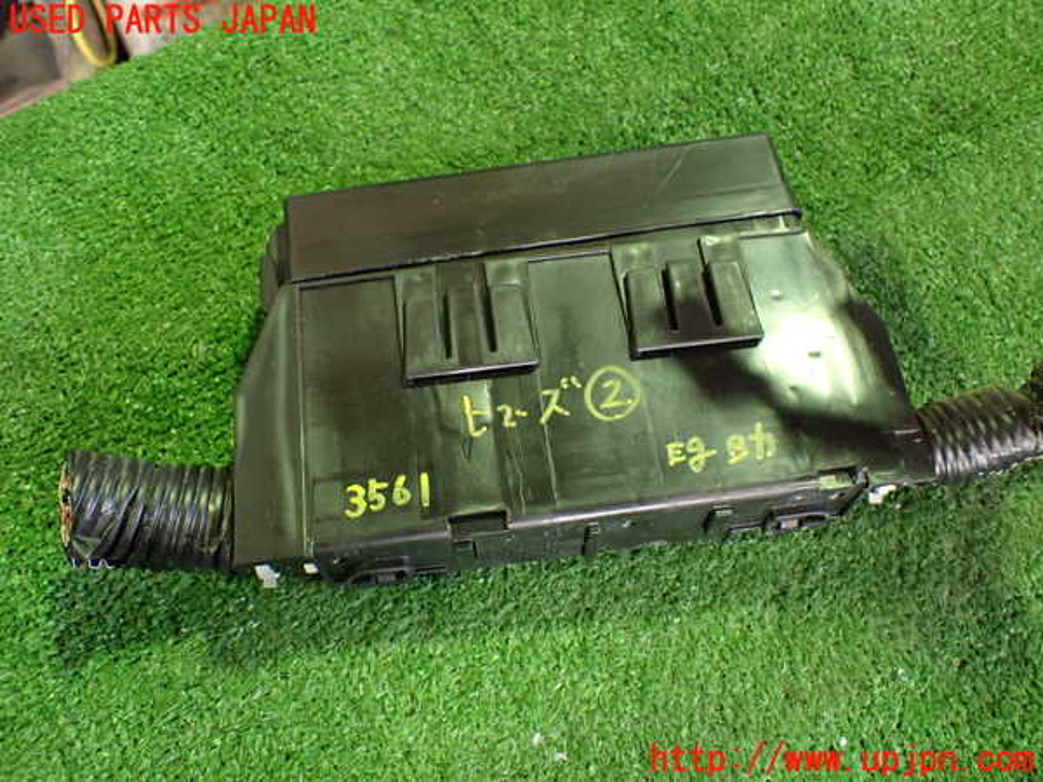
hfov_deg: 60.0
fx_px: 904
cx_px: 522
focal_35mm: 30
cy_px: 391
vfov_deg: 46.8
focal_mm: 5.4
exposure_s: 1/40
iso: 800
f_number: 2.3
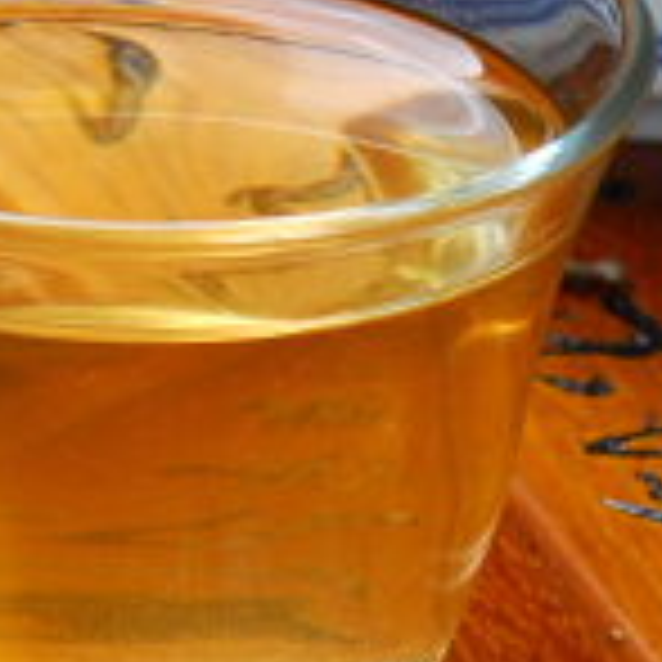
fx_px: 16356
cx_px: -236
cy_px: -1306
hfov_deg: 2.3
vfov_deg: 2.3
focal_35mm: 756
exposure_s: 1/30
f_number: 11
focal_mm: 85
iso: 100
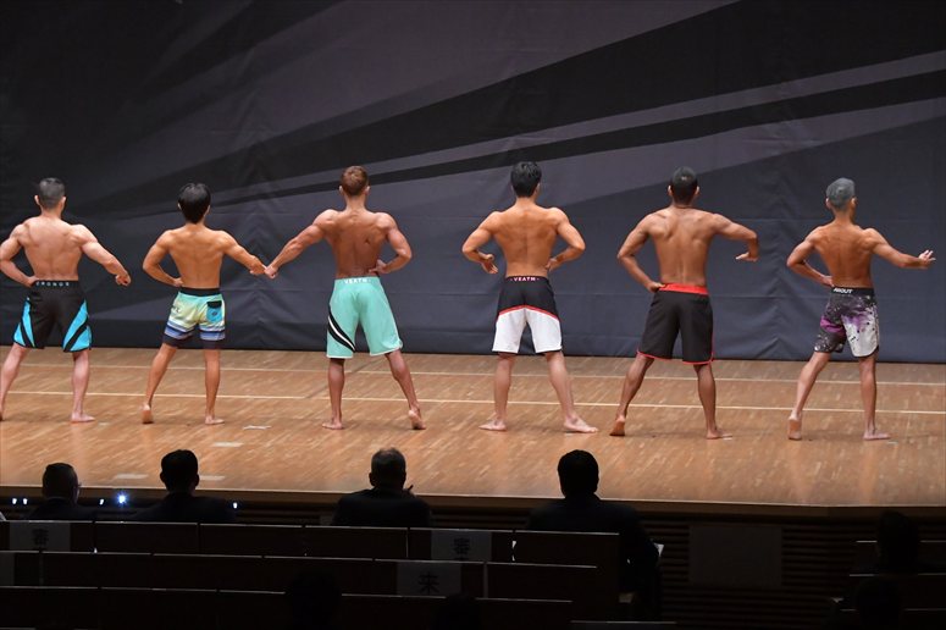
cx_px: 473
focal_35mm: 135
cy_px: 315
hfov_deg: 15.2
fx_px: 3546
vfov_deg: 10.2
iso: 6400
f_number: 5.6
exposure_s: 1/400
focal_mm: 90
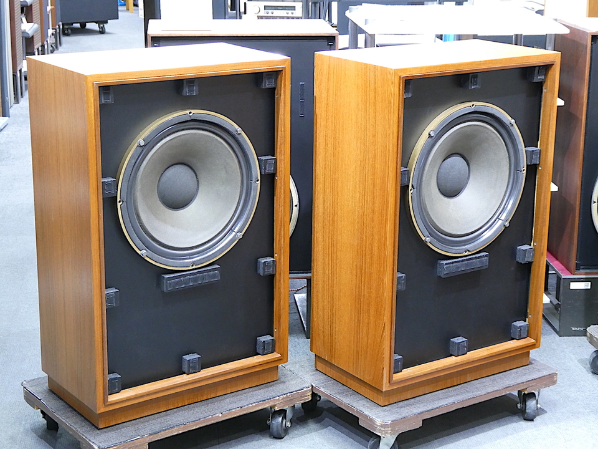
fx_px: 1123
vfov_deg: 22.6
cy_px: 224
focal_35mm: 65
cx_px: 299
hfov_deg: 29.8
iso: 400
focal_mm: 11.7
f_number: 4.4
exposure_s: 1/2
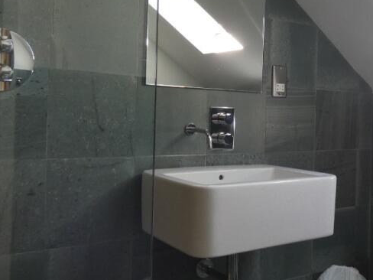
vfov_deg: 34.3
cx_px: 268
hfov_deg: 43.7
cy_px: 125
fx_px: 453
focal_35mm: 42
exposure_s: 1/60
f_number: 2.8
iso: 125
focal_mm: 3.6
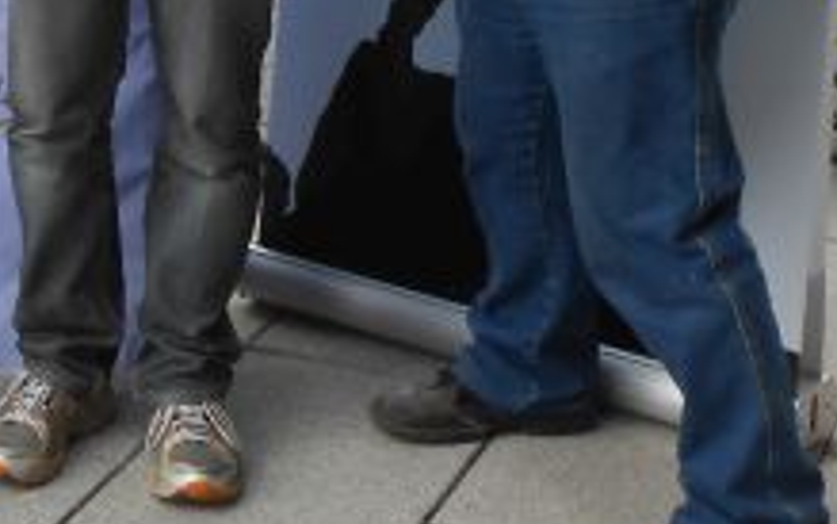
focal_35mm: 116
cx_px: 84
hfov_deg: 17.7
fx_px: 2647
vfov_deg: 10.9
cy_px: -237
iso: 80
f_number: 3.8
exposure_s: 1/250
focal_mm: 5.3
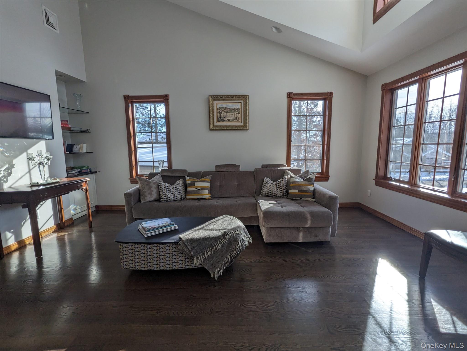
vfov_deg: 78.1
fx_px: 216
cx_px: 234
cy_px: 176
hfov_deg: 94.5
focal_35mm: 16
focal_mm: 2.22
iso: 46
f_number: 2.2
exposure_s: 1/120
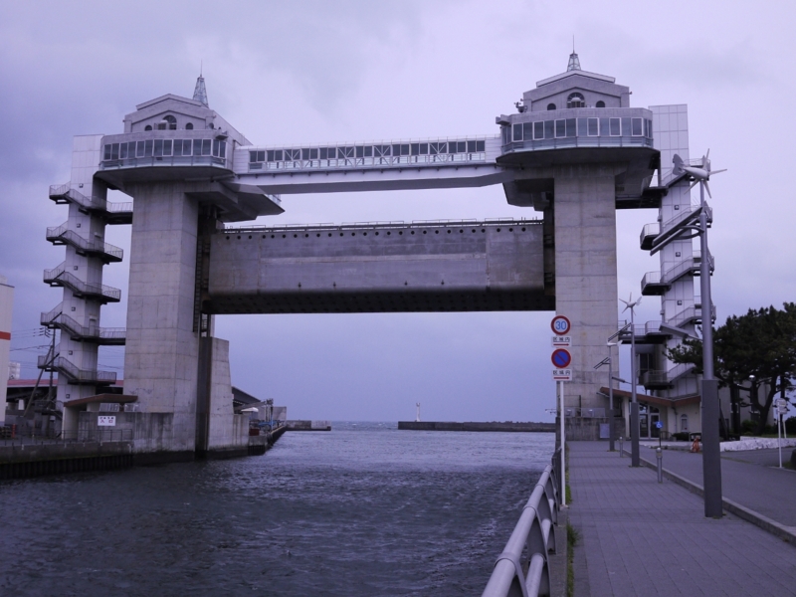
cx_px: 398
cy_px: 298
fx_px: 920
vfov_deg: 36.0
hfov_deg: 46.8
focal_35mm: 40
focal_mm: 20
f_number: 5.6
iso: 400
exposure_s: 1/250
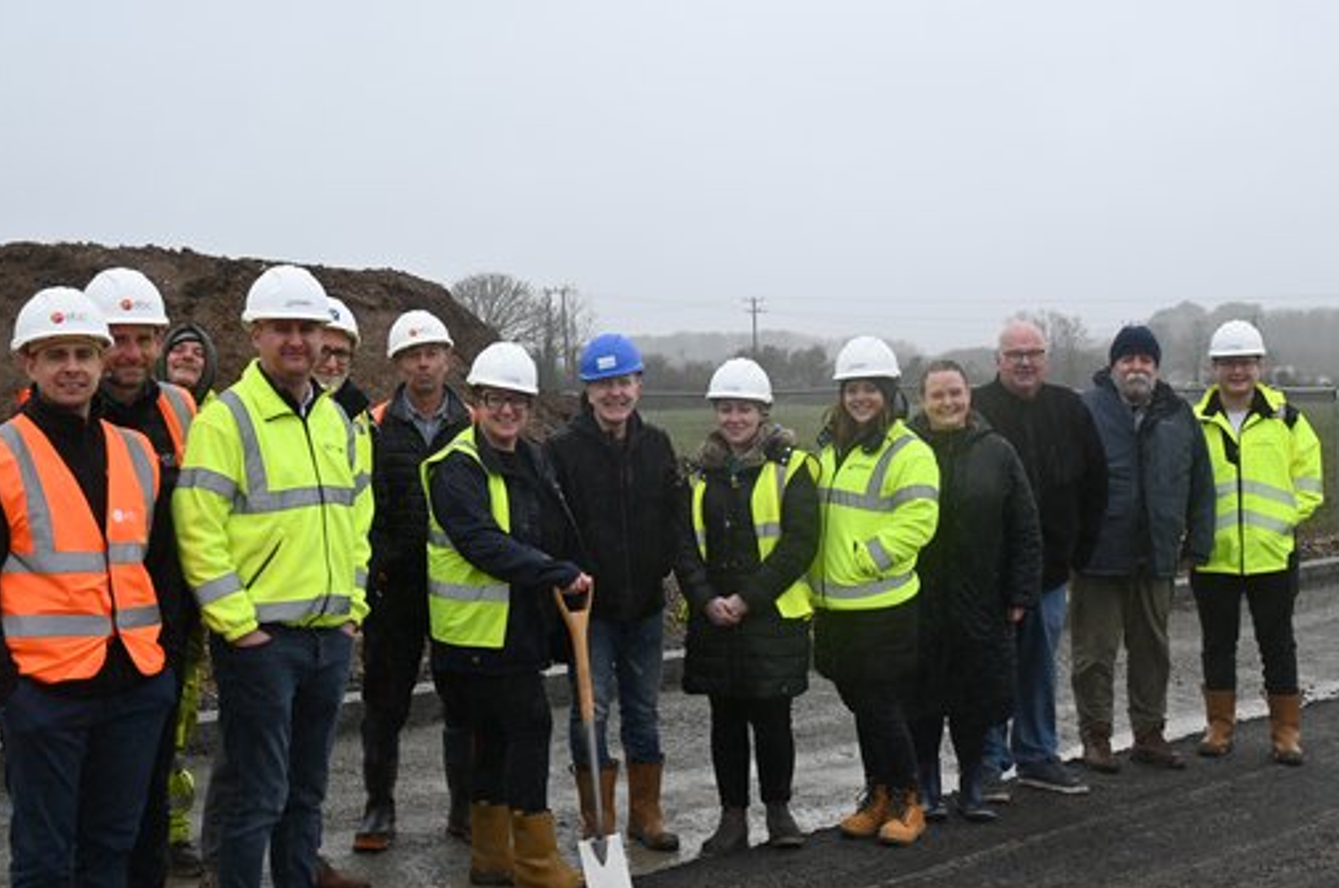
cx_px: 631
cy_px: 485
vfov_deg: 30.0
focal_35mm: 45
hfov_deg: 44.0
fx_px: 1656
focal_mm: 25
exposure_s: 1/250
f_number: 5.6
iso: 180
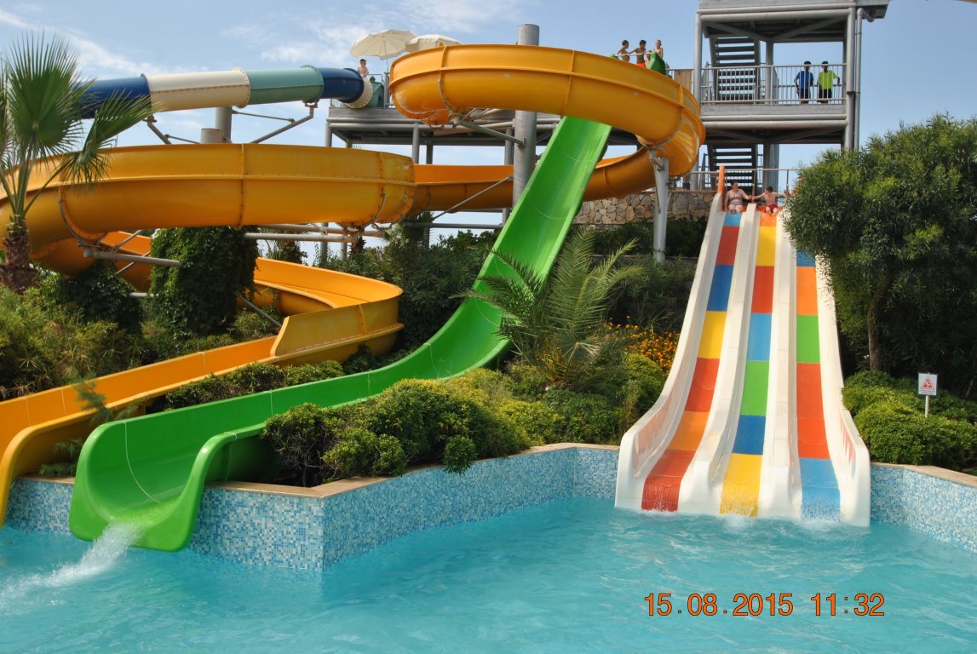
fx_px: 978
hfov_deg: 53.1
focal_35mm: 36
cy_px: 327
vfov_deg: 37.0
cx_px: 488
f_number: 7.1
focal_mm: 24
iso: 100
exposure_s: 1/200
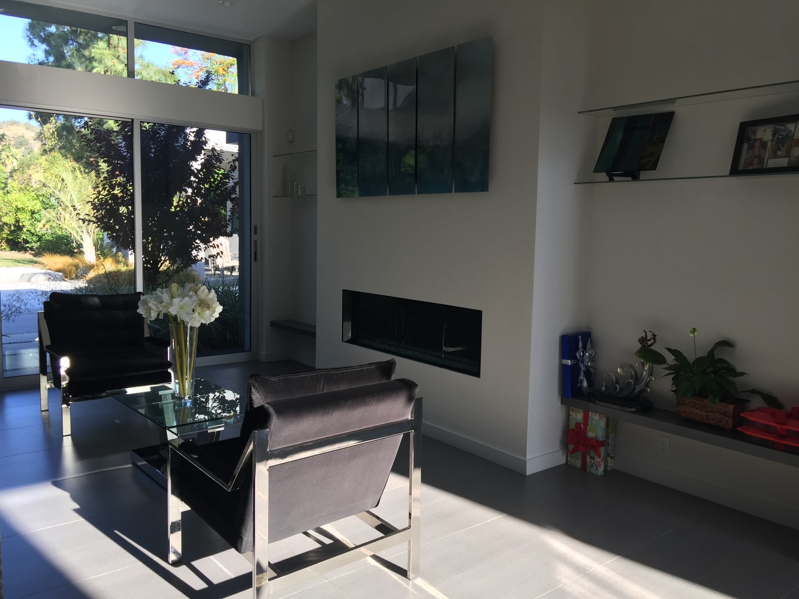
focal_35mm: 29
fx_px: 669
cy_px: 300
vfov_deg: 48.2
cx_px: 400
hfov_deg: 61.7
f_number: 2.2
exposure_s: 1/122
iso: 32
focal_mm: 4.15
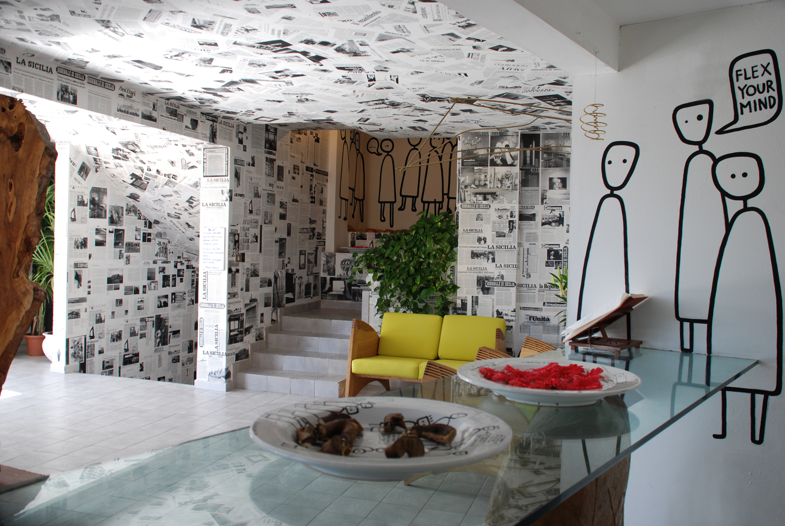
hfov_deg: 61.9
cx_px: 392
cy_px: 263
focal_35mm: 30
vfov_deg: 43.7
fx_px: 655
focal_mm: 20
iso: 200
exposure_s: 1/50
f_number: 3.8
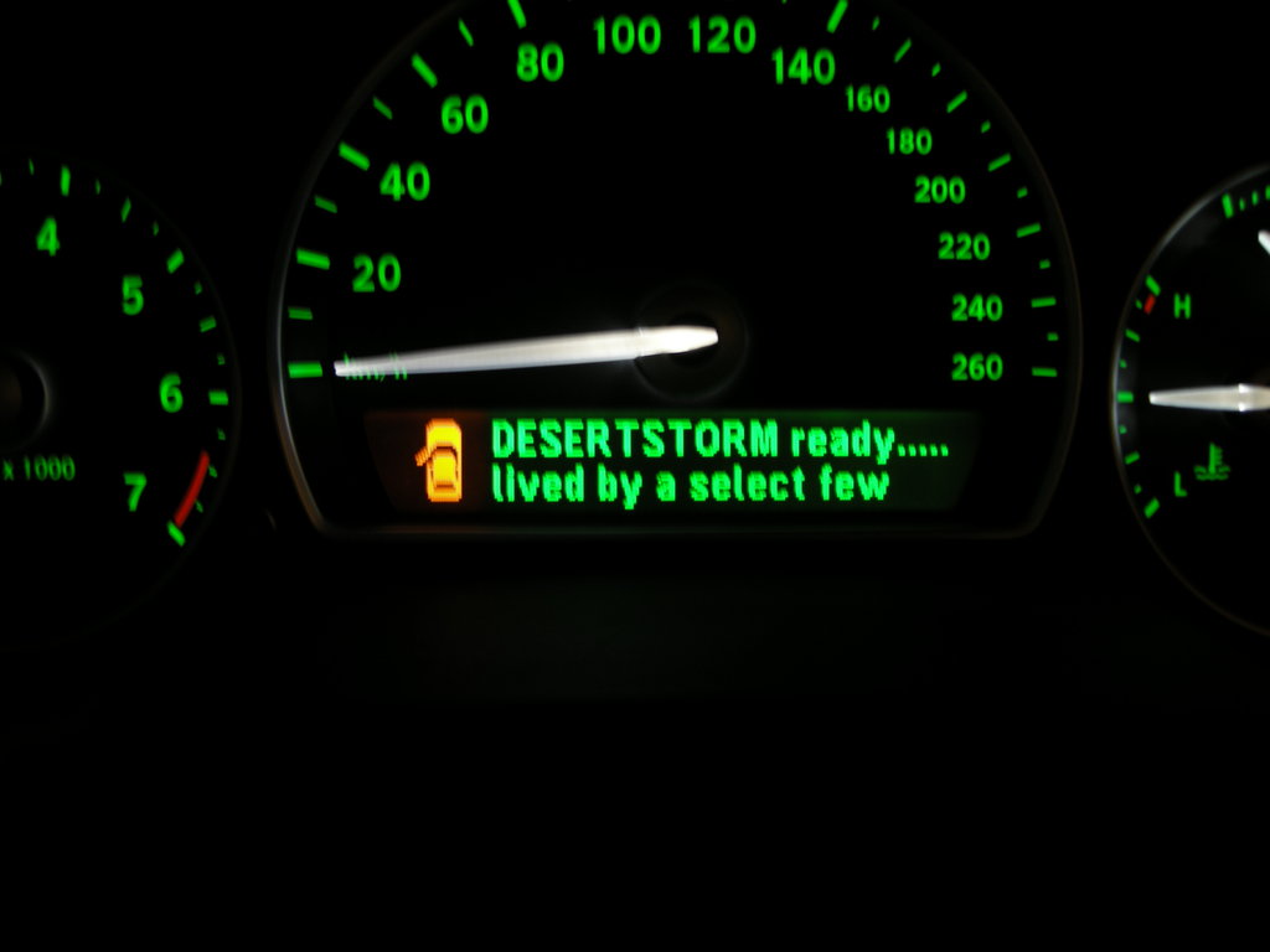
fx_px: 1321
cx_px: 635
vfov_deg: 39.7
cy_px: 476
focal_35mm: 36
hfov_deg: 51.4
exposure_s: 1
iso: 64
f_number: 2.7
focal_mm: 7.5
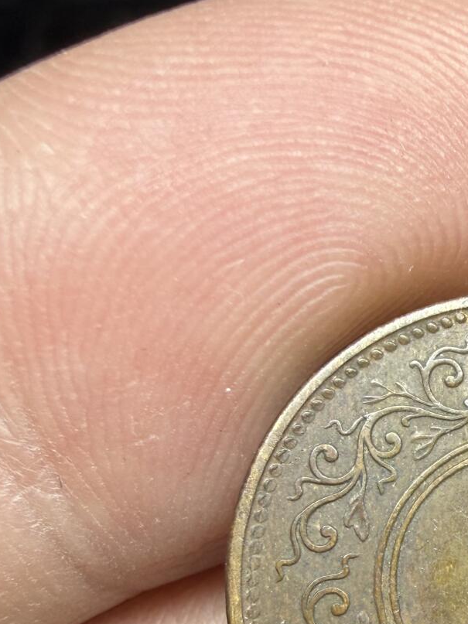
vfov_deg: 31.2
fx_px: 1046
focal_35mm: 58
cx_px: 514
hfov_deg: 23.7
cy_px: 595
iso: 64
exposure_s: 1/121
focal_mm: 2.22
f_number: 2.2
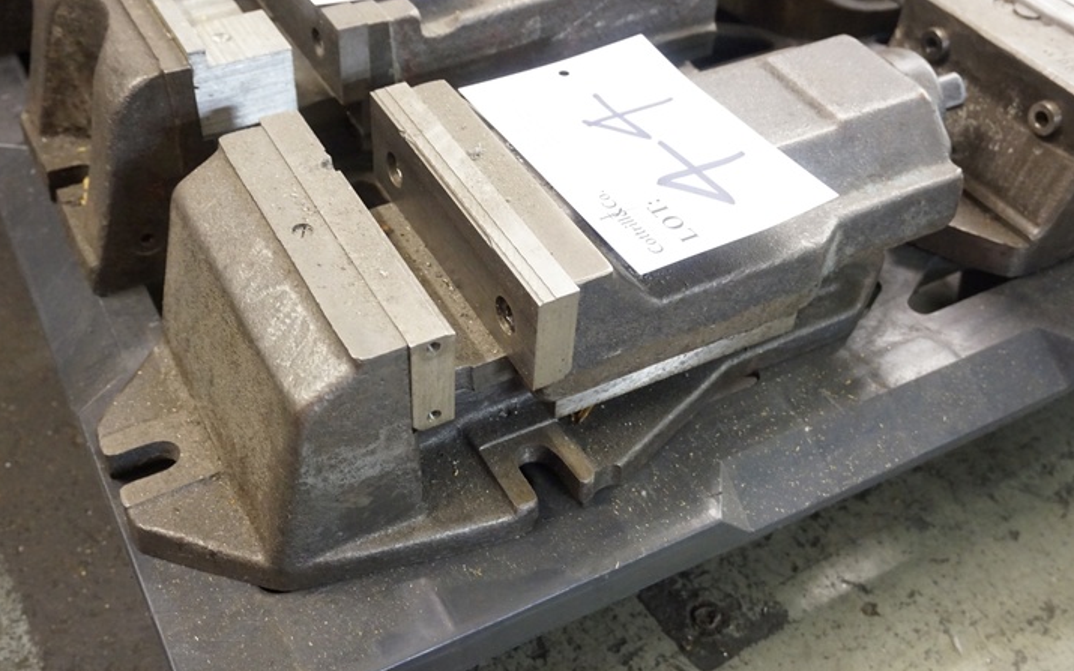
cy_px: 321
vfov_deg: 33.2
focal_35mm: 39
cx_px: 537
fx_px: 1127
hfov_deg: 50.9
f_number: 4.5
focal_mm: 25
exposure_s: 1/40
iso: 3200
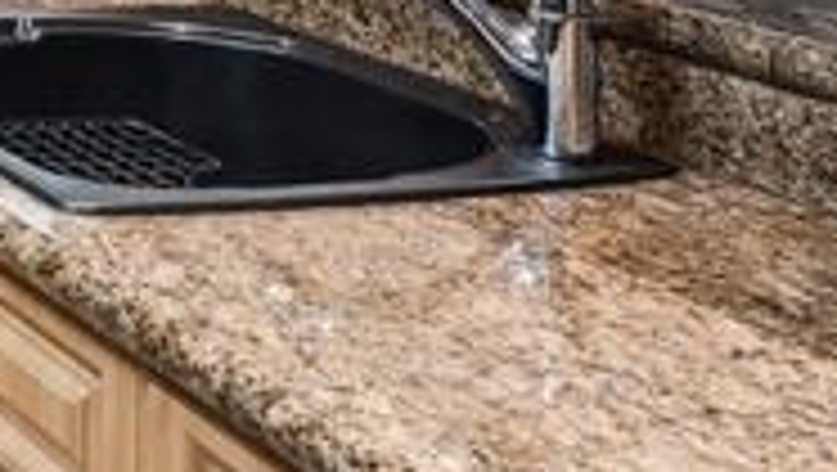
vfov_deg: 13.2
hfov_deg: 19.8
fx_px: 1855
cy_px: -364
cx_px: -601
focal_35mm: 84
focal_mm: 16.5
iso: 250
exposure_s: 1/5
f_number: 9
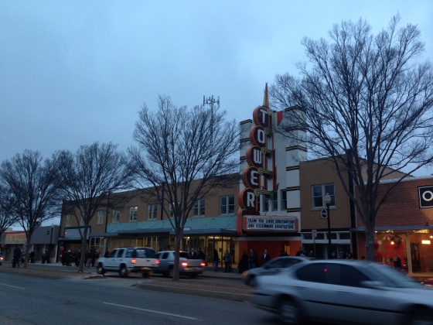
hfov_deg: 55.4
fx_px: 413
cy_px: 162
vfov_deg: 42.9
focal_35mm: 33
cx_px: 216
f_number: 2.4
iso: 100
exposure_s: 1/20
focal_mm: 4.12
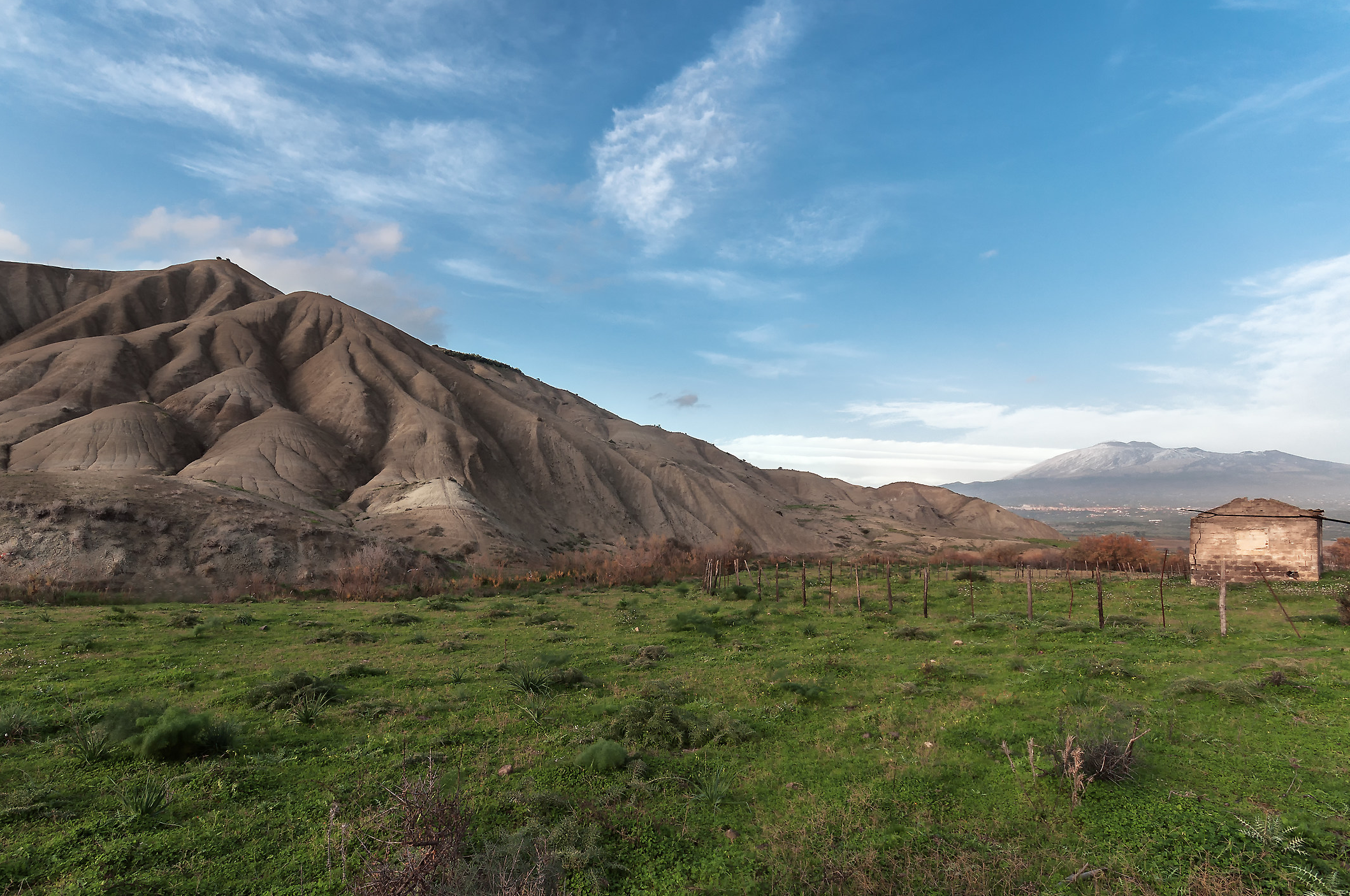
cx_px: 626
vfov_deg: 70.1
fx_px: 637
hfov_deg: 93.2
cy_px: 496
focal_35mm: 17
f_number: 8
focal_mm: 10
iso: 100
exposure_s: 1/125
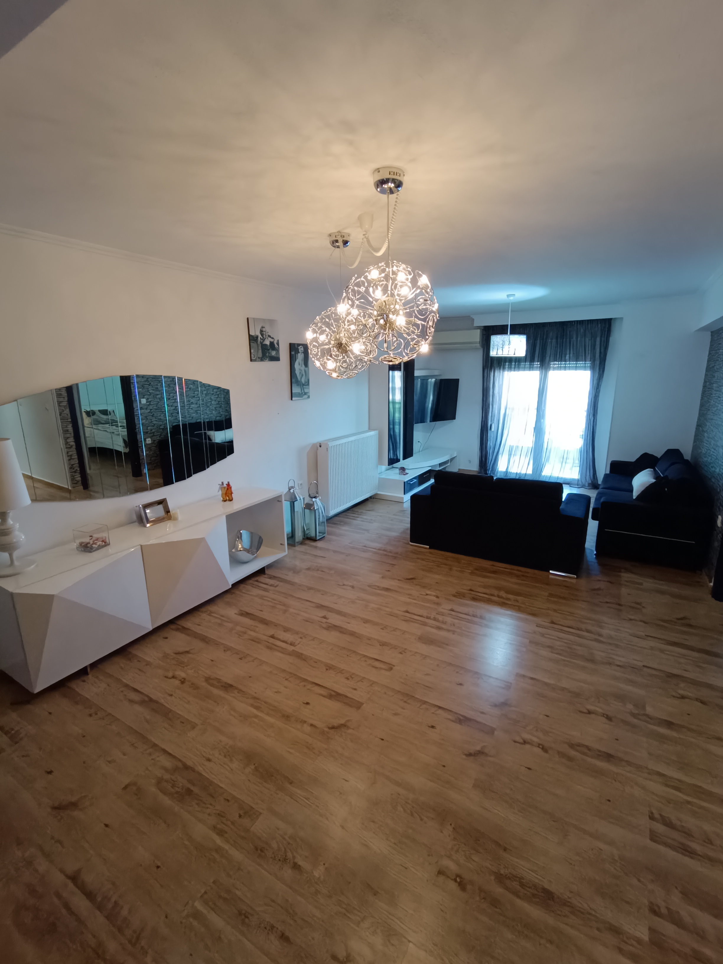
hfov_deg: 78.1
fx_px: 446
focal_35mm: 16
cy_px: 482
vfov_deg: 94.5
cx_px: 362
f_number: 2.2
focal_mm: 1.66
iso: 820
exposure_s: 1/50
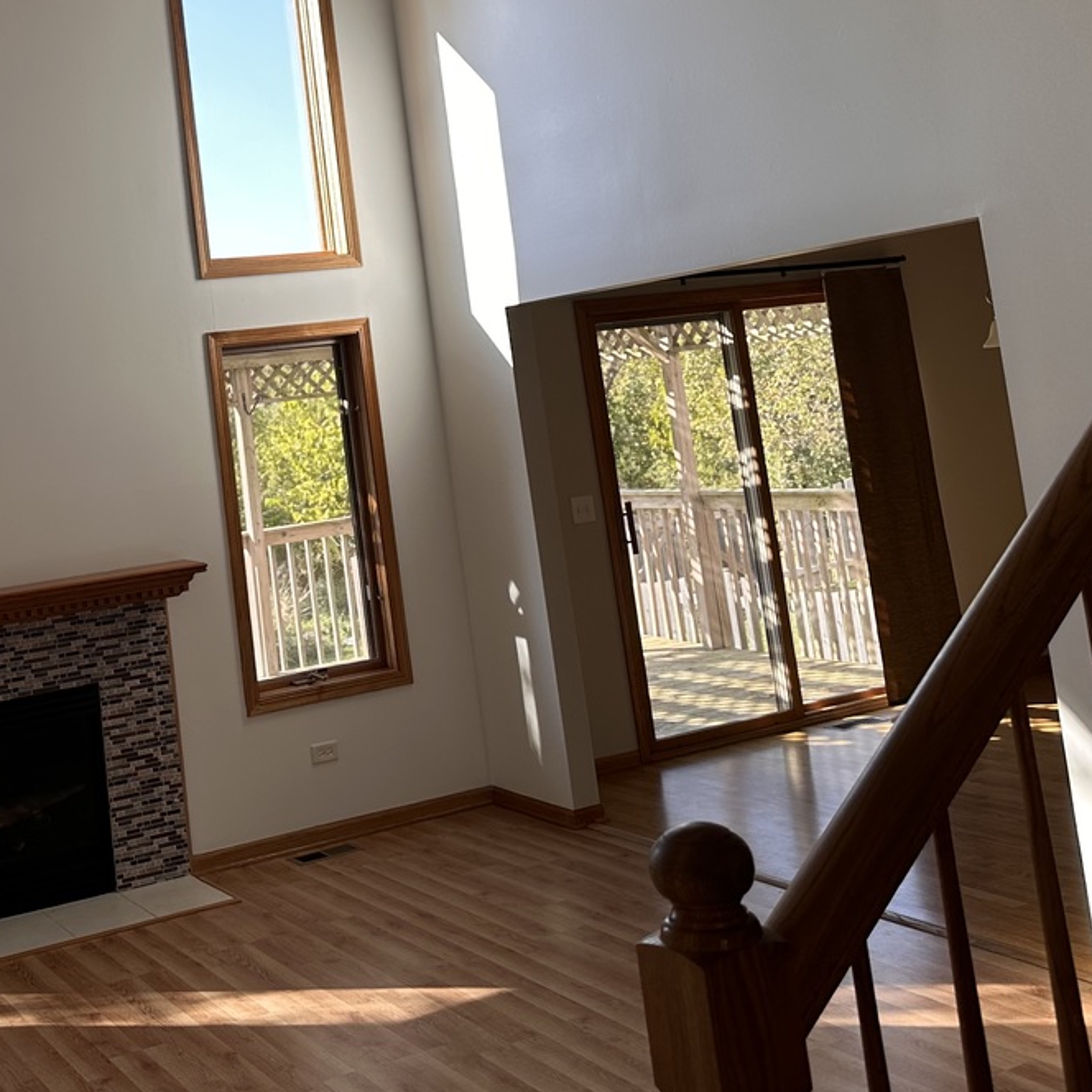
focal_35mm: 46
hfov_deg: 35.9
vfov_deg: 35.6
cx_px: 268
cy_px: 224
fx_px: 1642
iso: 80
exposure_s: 1/298
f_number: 1.78
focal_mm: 6.86
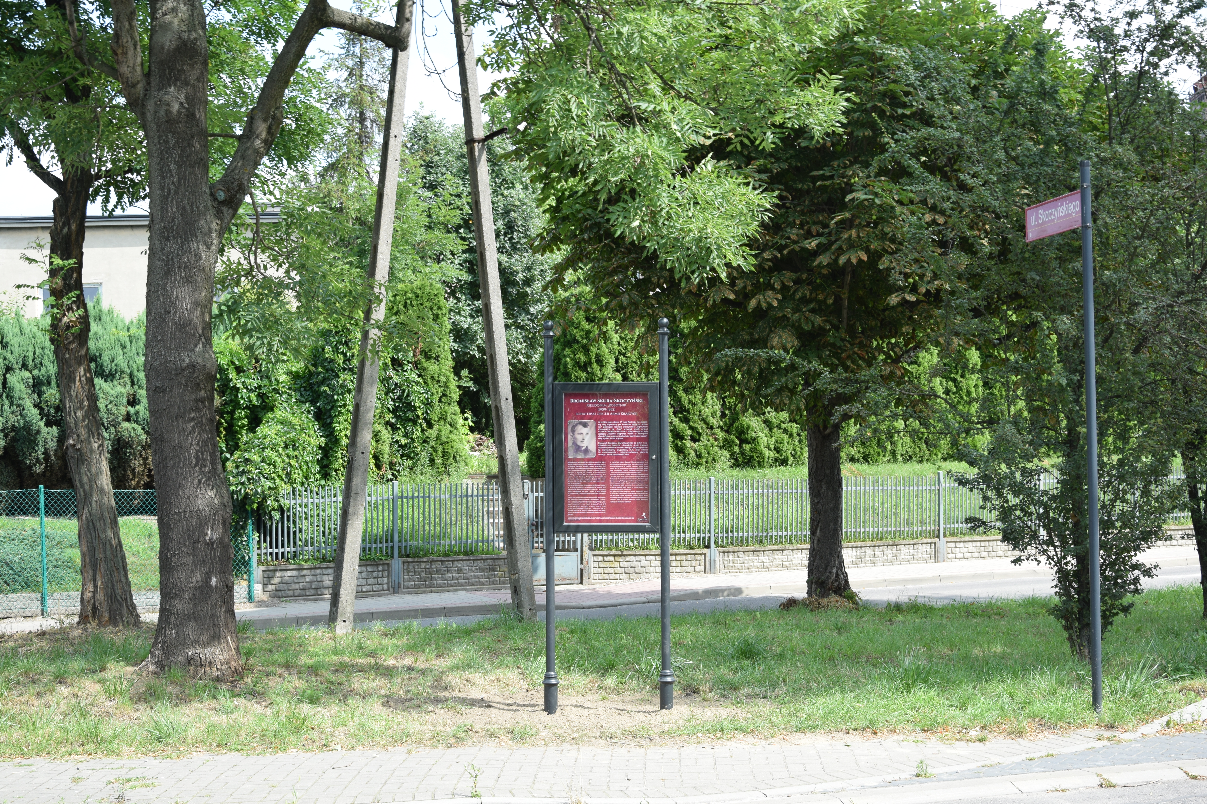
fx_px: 1760
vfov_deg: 25.8
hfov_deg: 37.9
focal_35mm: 52
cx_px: 604
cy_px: 402
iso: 250
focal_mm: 35
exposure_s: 1/250
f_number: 8
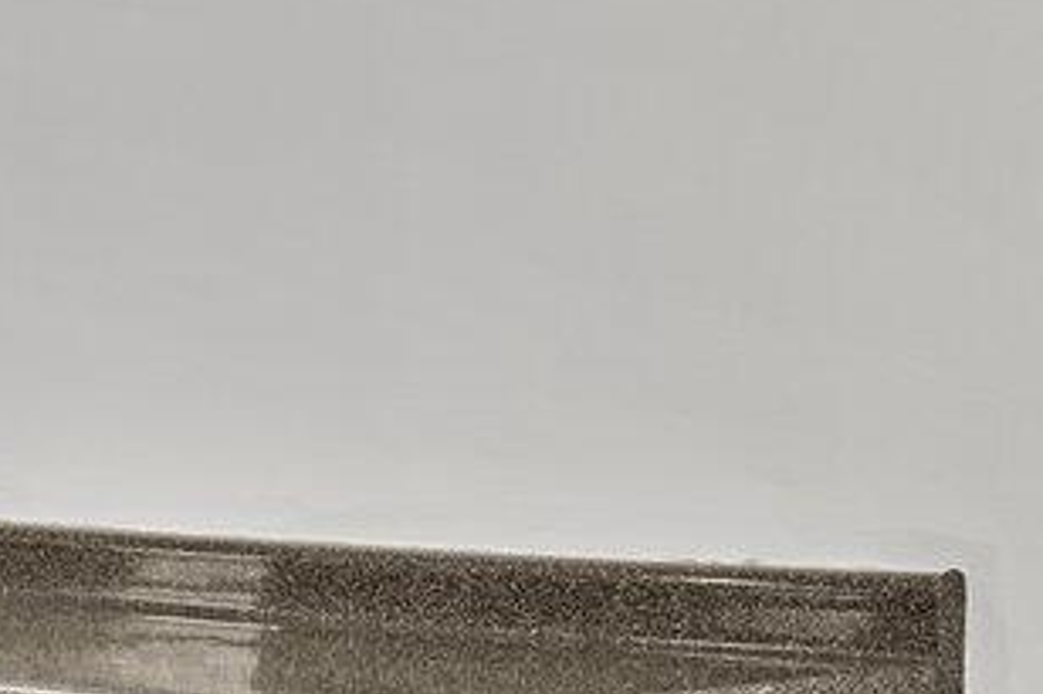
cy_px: 201
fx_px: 3272
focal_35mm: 113
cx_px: 1314
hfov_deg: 17.1
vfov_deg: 12.1
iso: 320
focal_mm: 17
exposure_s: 1/13
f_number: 4
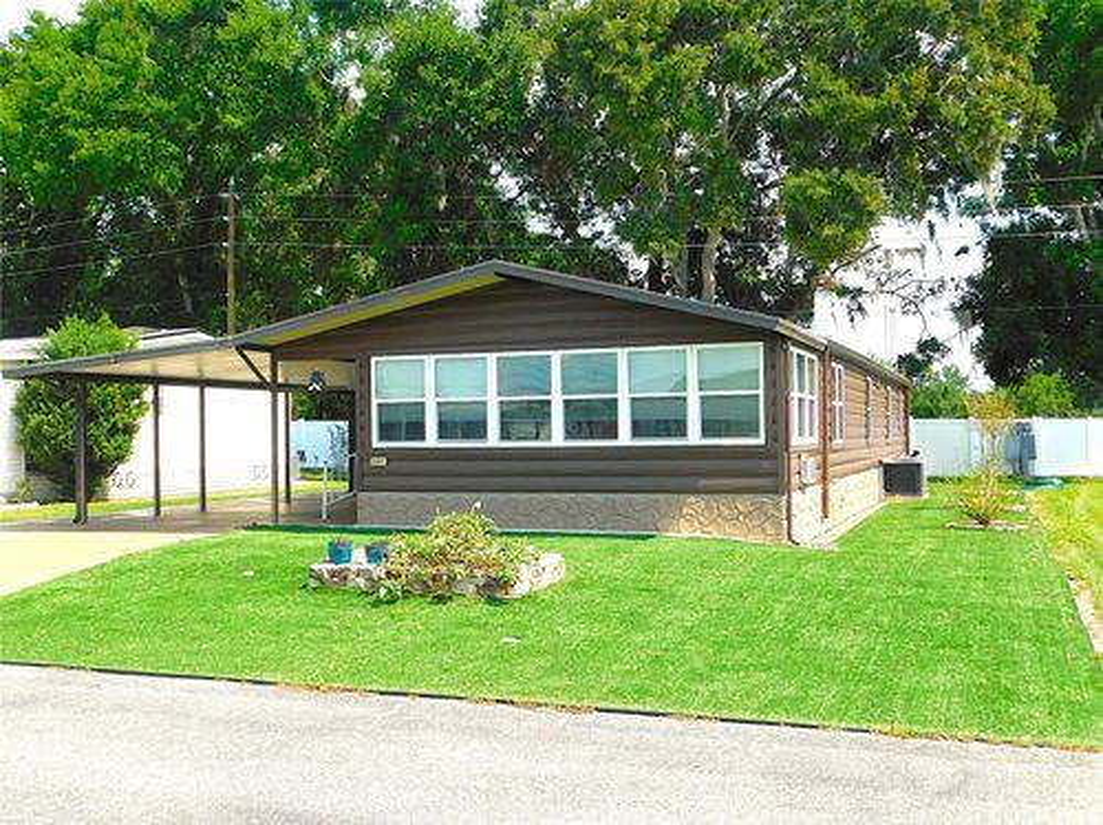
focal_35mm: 36
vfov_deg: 39.6
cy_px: 412
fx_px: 1146
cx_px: 552
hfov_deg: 51.4
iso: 125
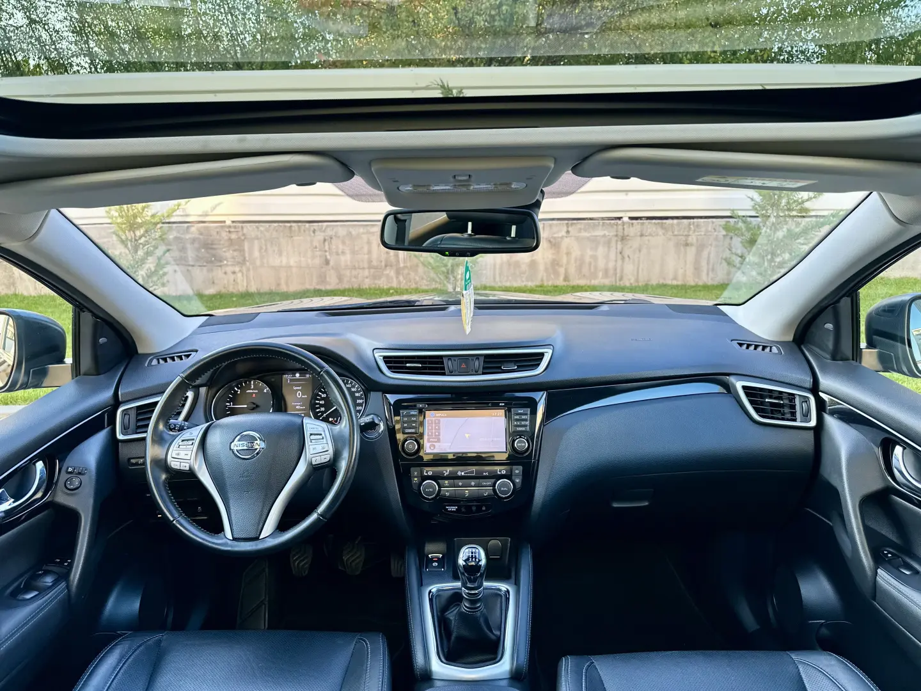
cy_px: 346
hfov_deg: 71.6
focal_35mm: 24
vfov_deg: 56.8
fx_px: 639
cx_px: 460
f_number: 1.78
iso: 100
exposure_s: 1/121
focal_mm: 6.86
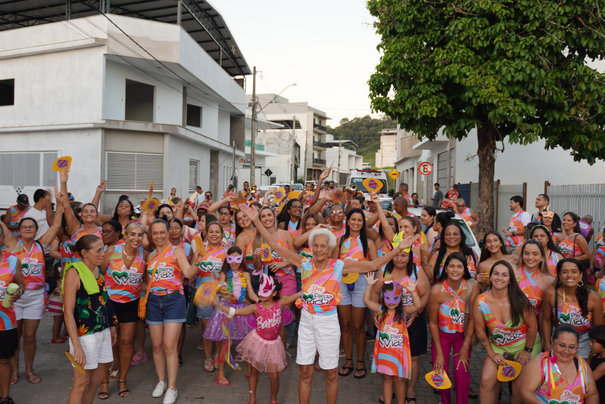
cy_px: 202
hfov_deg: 53.1
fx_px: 605
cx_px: 302
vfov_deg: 36.9
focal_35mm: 36
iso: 125
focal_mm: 24
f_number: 4.5
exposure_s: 1/40
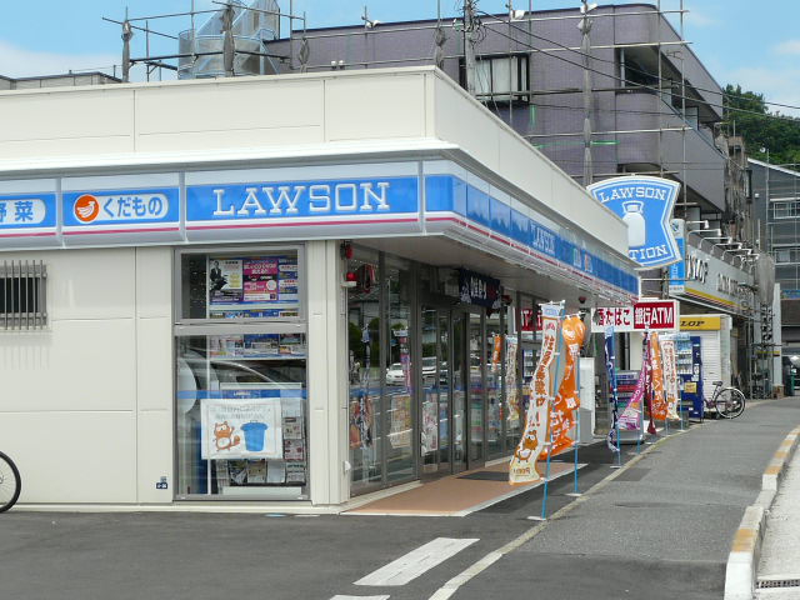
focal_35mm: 72
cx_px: 400
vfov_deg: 20.4
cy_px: 300
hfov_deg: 27.0
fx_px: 1664
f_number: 5.6
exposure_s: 1/400
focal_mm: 7.4
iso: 100
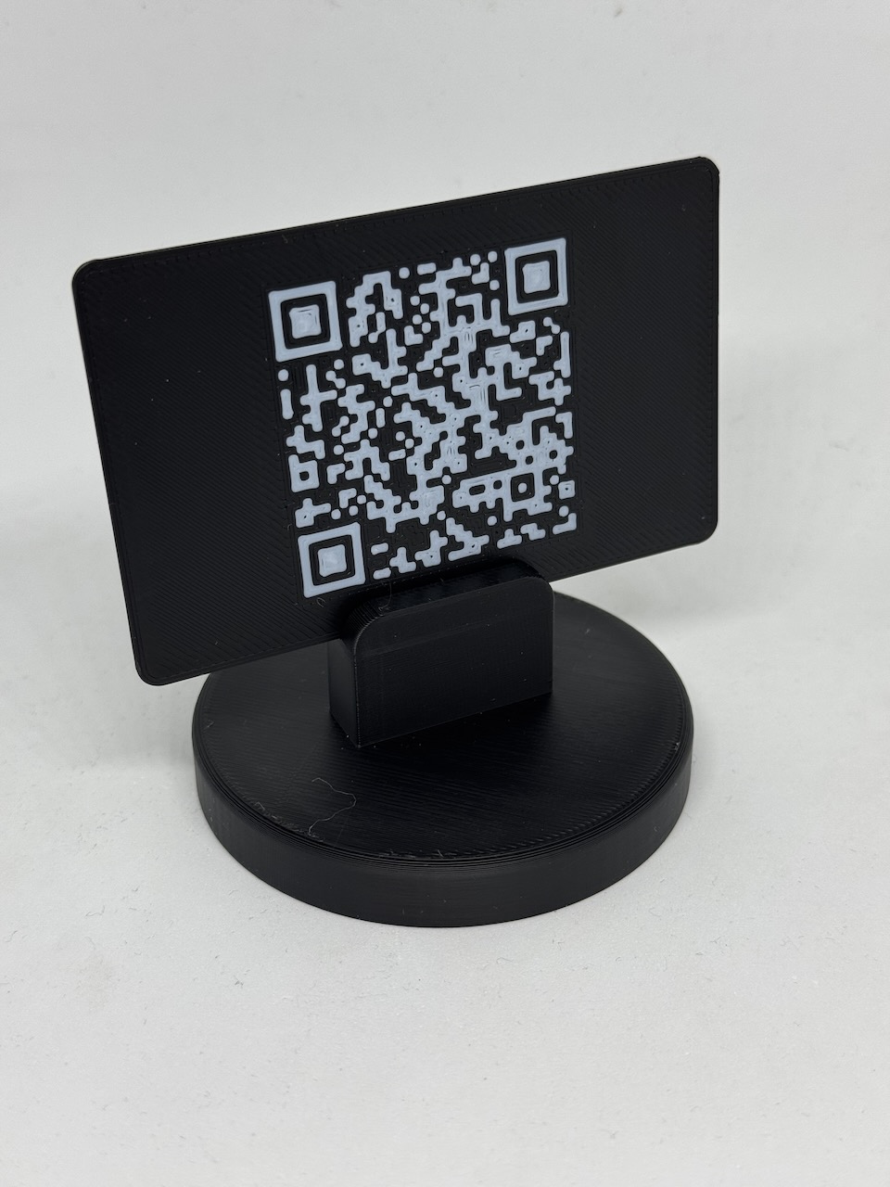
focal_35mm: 48
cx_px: 445
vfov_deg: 39.7
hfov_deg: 30.3
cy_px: 594
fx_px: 1645
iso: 50
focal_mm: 6.76
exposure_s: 1/121
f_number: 1.78
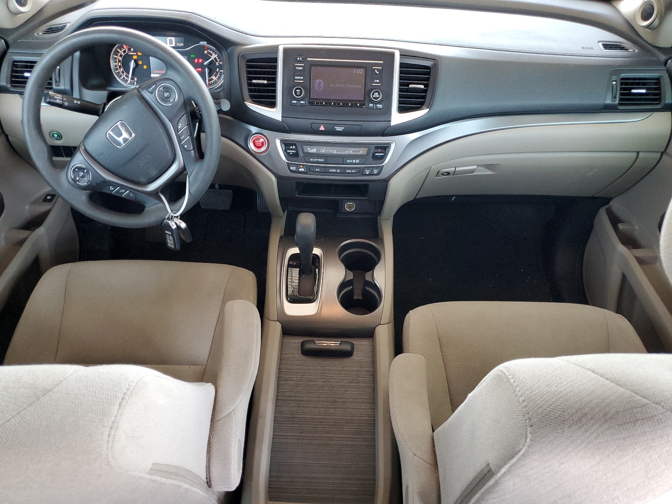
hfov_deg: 67.3
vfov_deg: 53.1
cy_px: 252
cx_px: 336
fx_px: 505
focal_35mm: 26
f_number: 1.5
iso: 172
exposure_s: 1/60.2
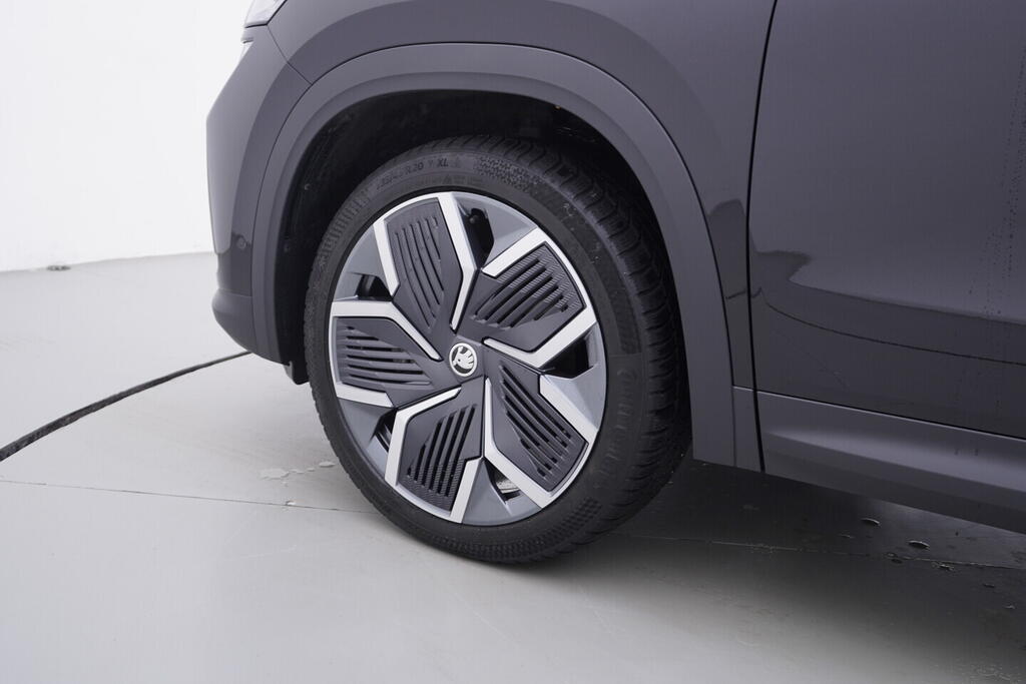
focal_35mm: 36
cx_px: 513
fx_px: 1026
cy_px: 342
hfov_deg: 53.1
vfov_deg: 36.9
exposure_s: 1/60
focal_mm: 24
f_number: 3.5
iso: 125
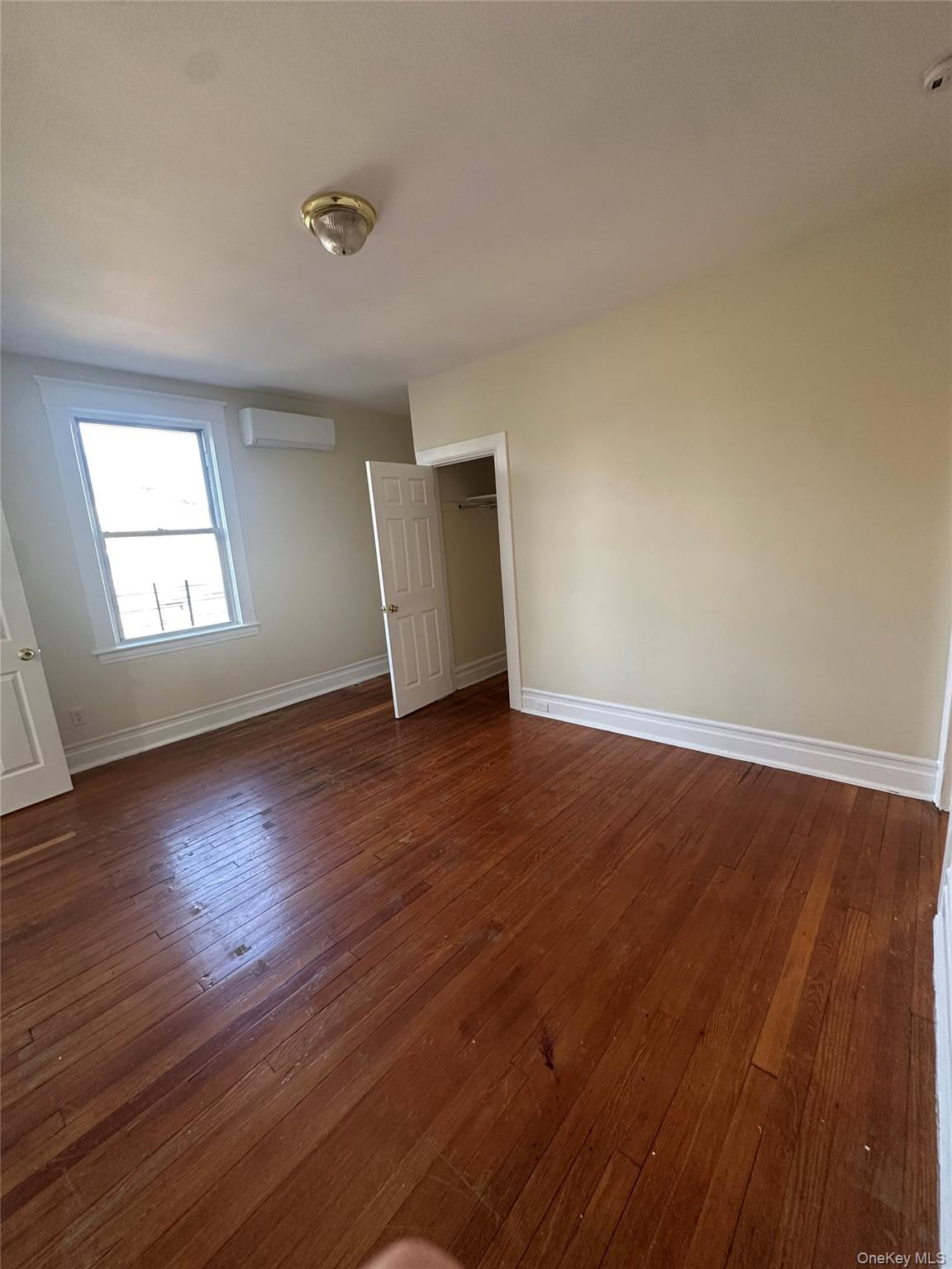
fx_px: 513
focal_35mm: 14
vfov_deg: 102.1
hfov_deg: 85.7
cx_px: 476
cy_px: 634
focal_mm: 2.22
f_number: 2.2
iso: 250
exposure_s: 1/60
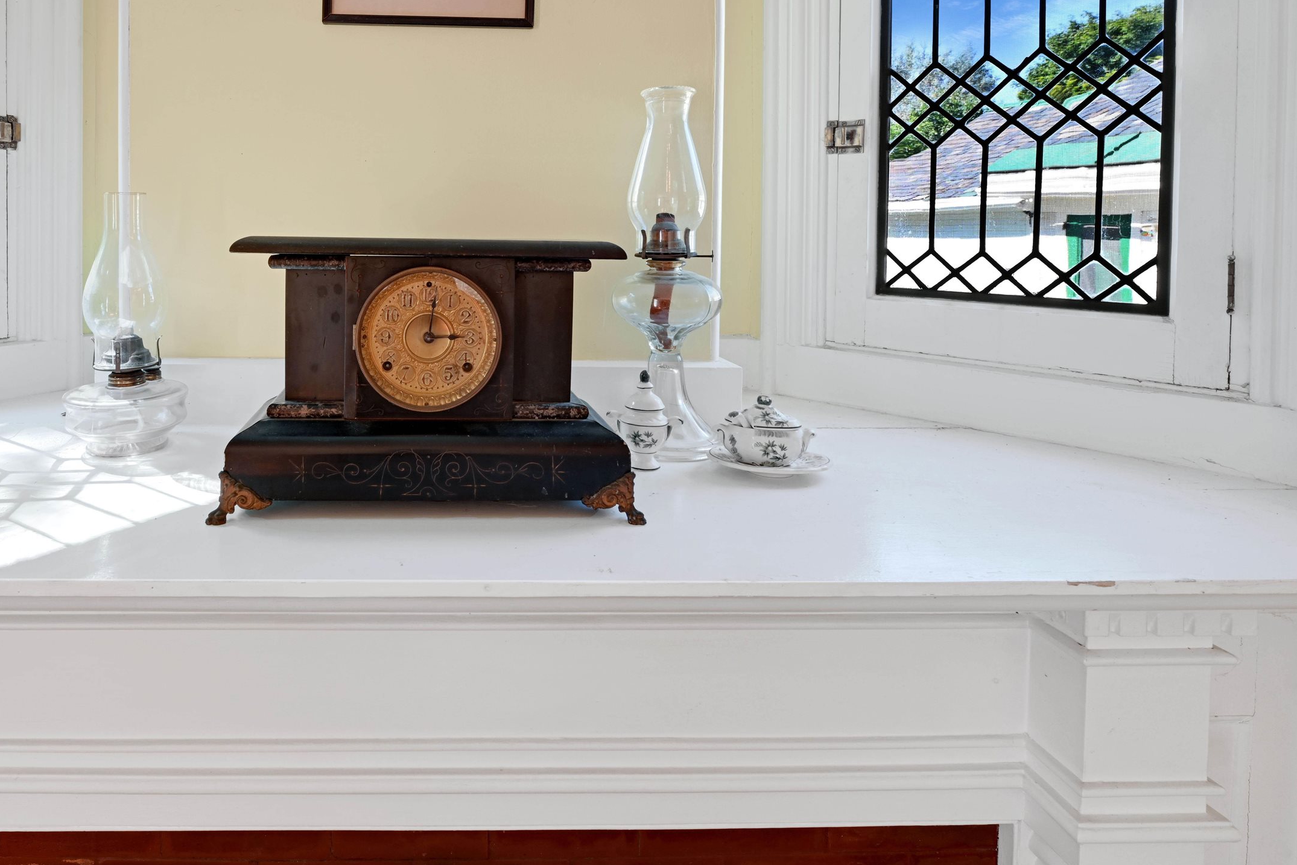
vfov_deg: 60.1
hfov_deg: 80.1
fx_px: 721
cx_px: 394
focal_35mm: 20
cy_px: 268
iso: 400
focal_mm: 14
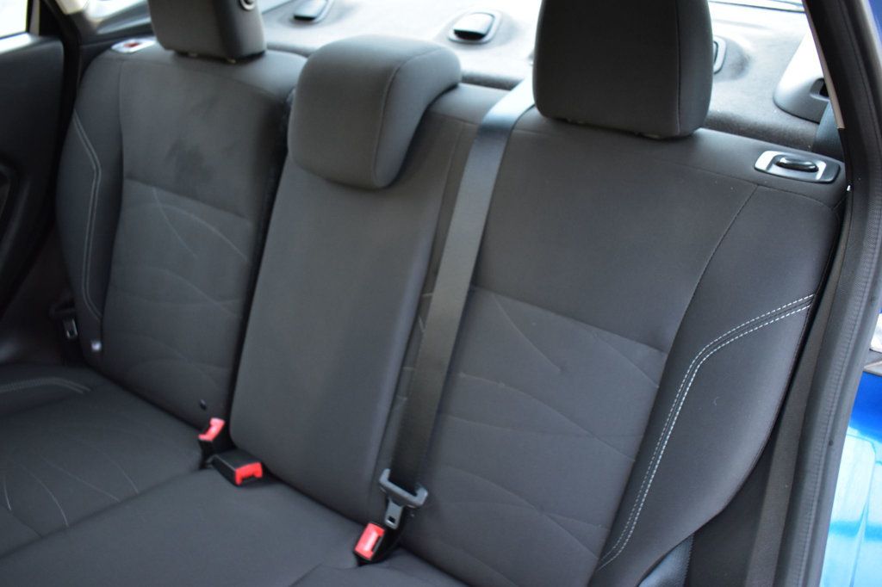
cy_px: 294
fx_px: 771
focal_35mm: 32
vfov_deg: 41.7
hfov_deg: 59.5
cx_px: 441
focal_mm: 21
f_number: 3.8
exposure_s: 1/4
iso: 1600
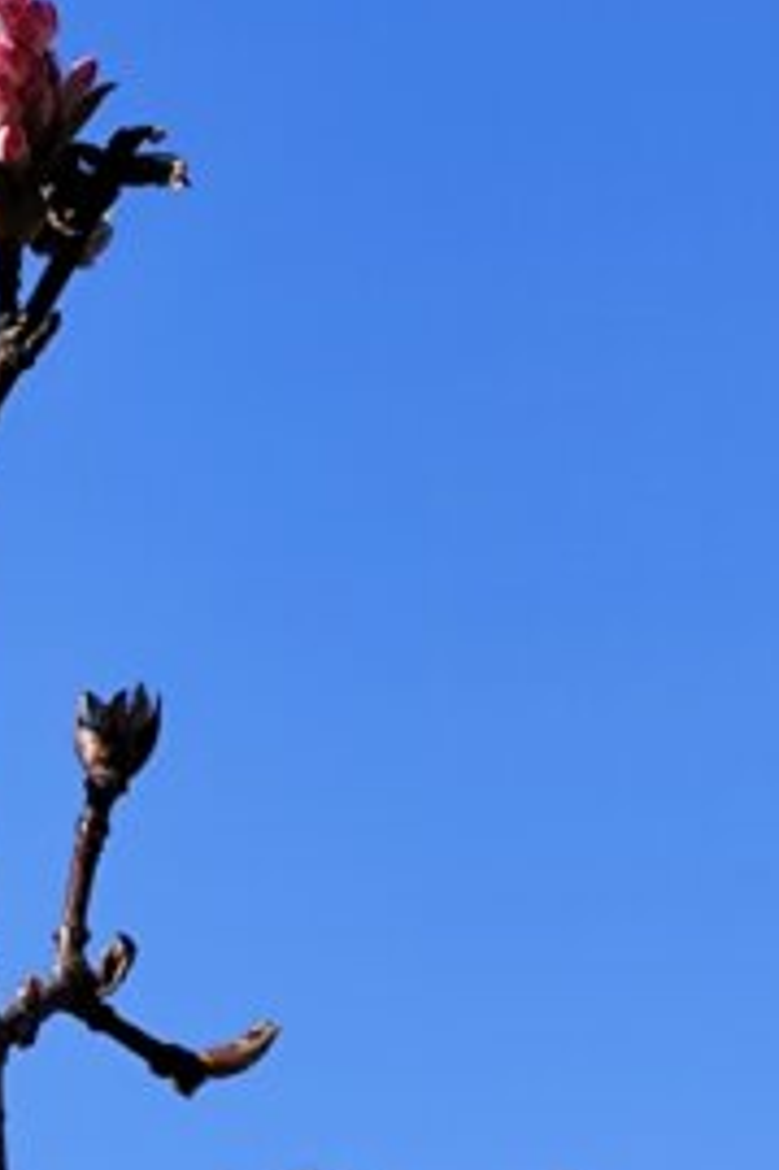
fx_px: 5265
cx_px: -63
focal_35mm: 162
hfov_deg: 8.4
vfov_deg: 12.7
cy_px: 698
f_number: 1.65
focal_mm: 6.14
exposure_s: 1/490
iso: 50
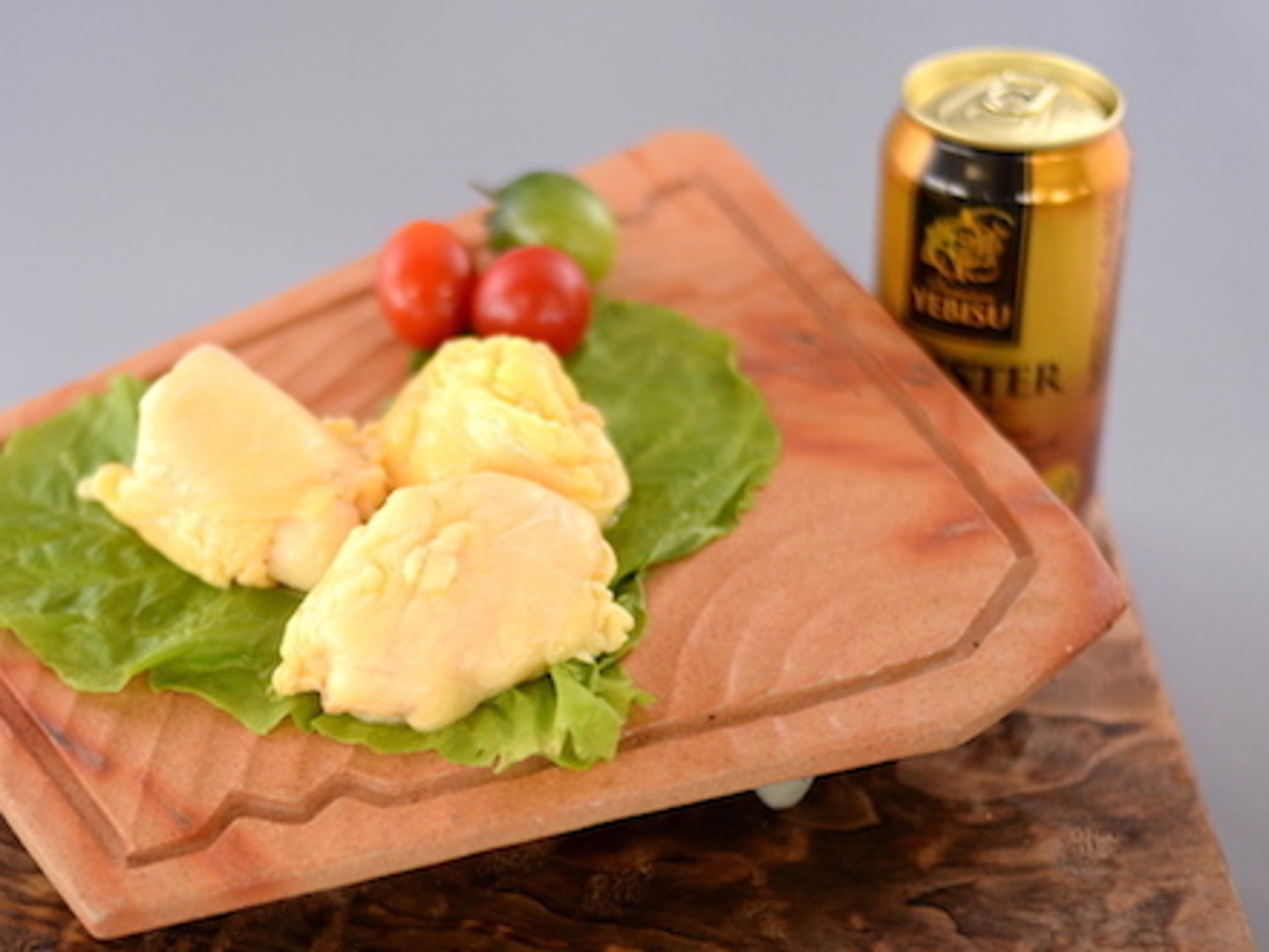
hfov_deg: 27.3
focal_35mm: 71
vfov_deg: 20.7
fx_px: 2603
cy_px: 580
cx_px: 487
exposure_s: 1/2000
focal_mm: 50
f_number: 1.8
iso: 1000
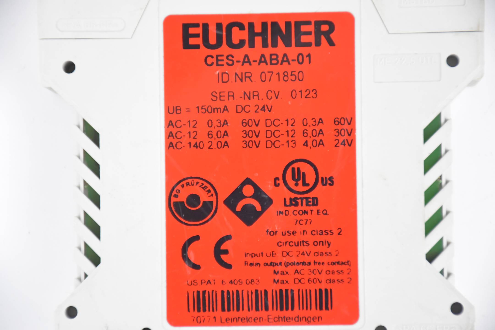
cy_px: 165
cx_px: 248
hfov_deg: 9.8
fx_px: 2887
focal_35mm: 210
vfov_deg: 6.5
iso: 4500
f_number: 5.6
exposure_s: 1/250
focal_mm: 140
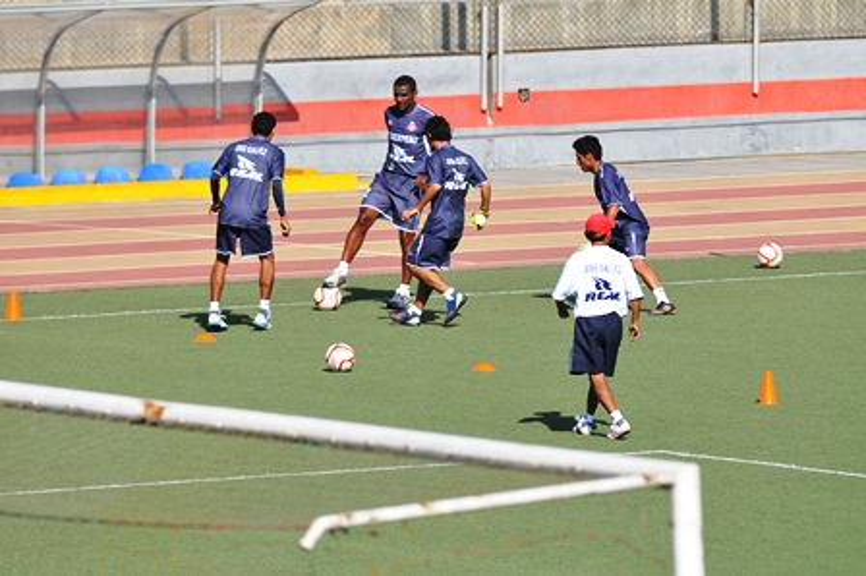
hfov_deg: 4.6
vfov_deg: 3.1
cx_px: 433
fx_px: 10817
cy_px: 288
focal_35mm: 450
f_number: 5.6
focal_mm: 300
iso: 400
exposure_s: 1/4000
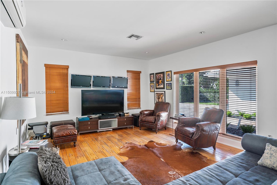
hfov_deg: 86.9
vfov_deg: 64.5
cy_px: 92
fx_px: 146
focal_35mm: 19
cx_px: 138
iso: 320
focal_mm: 19
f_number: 8
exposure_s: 1/15
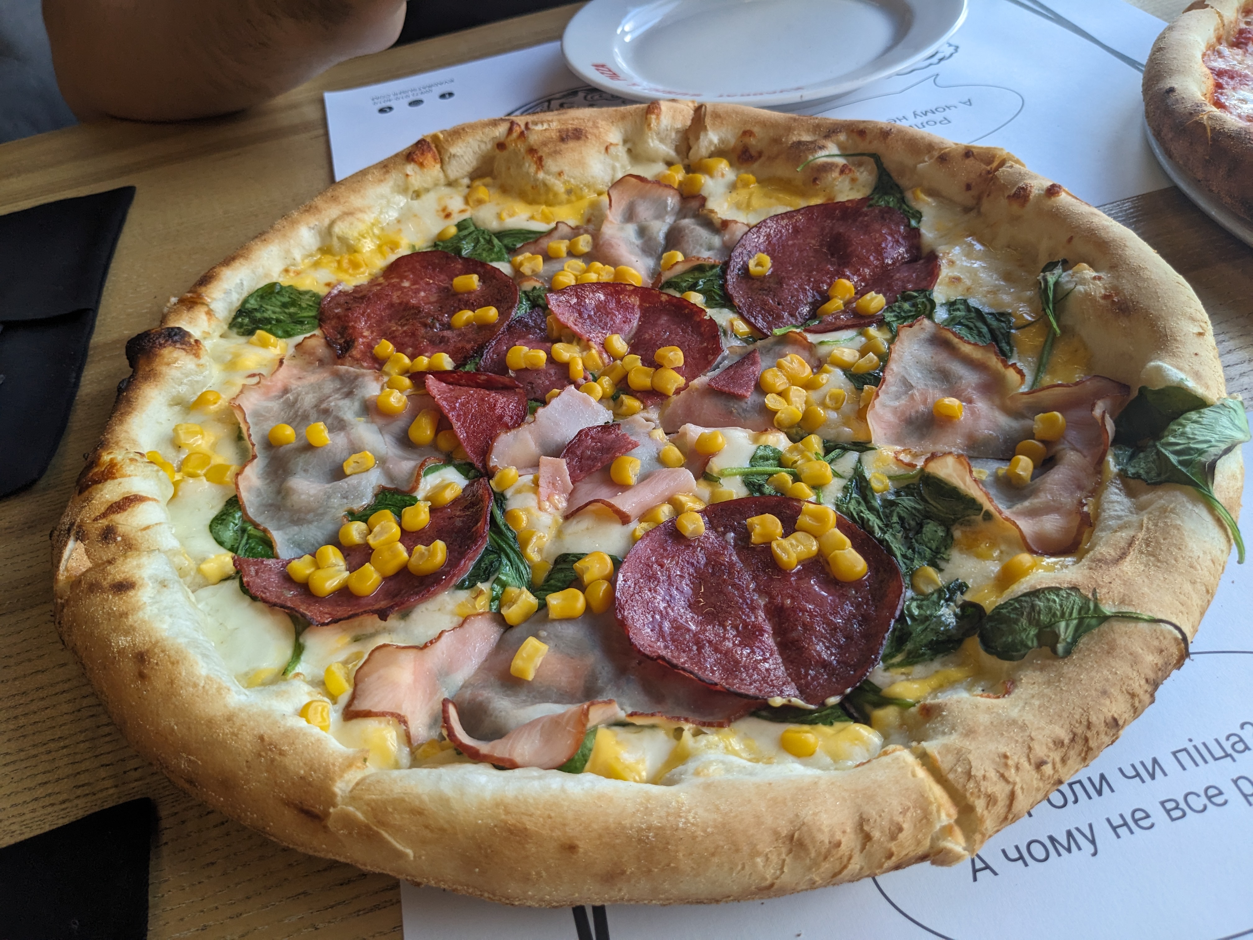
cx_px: 626
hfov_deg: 65.3
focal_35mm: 27
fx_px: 977
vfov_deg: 51.4
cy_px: 470
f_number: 1.73
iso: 61
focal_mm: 4.38
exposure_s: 1/223
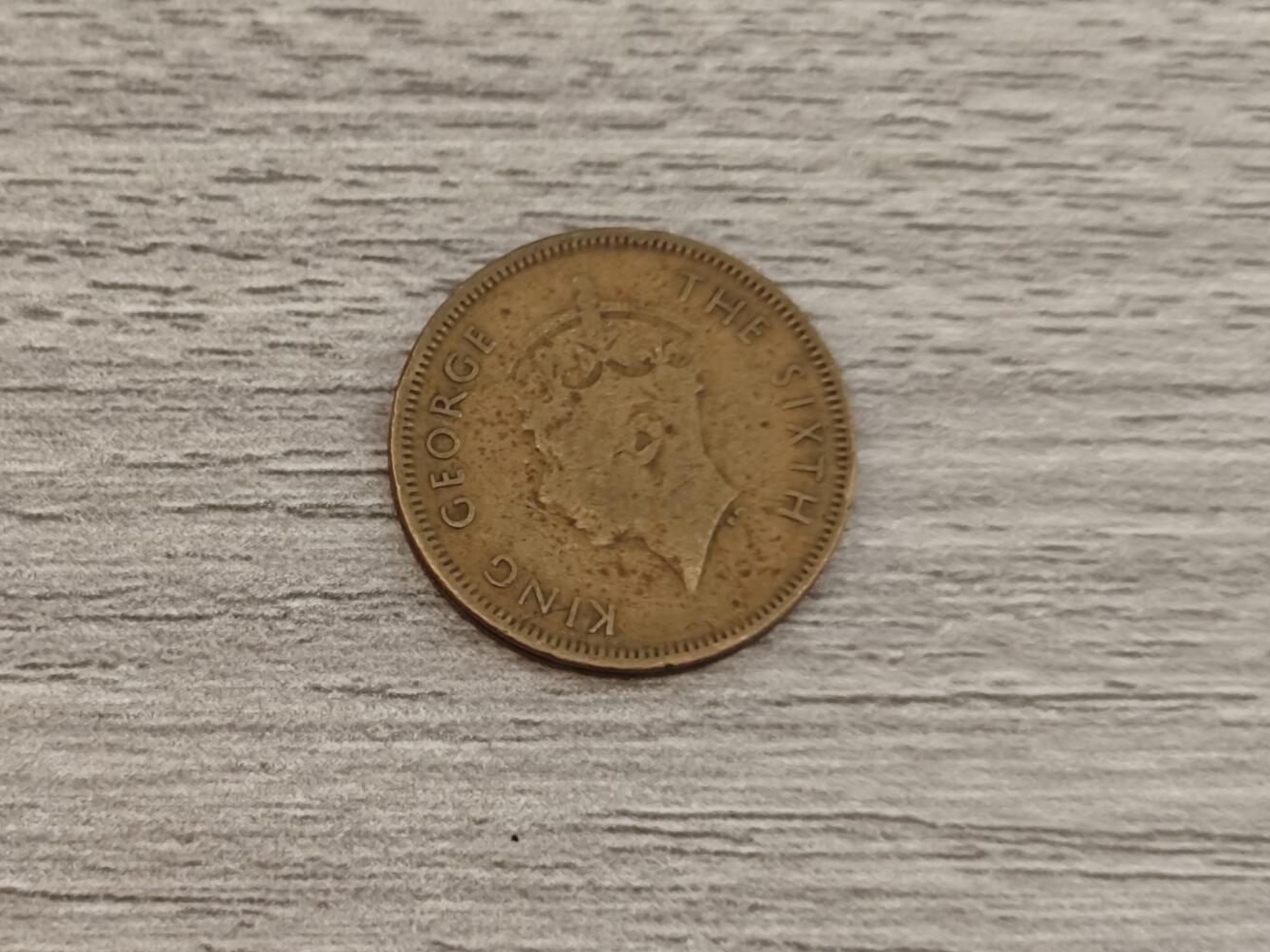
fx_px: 2899
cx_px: 613
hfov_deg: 24.7
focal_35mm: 79
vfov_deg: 18.7
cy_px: 455
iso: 500
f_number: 1.9
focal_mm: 8.7
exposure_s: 1/50
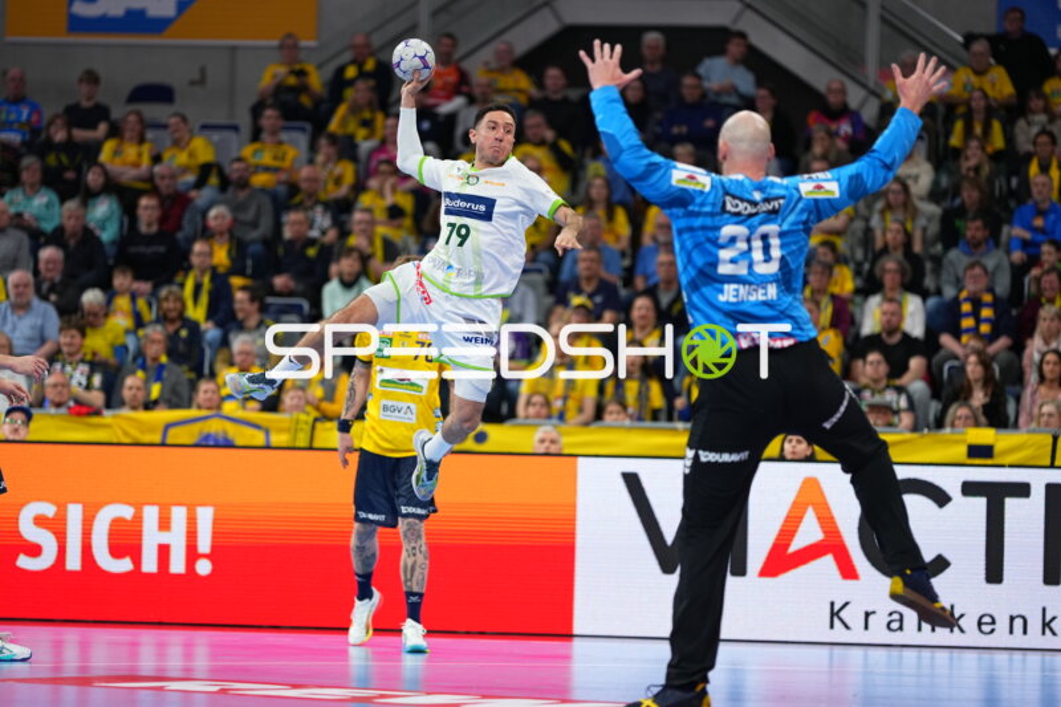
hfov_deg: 15.2
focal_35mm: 135
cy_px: 354
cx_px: 530
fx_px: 3978
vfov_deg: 10.2
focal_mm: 135
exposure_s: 1/1600
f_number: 1.8
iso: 1000
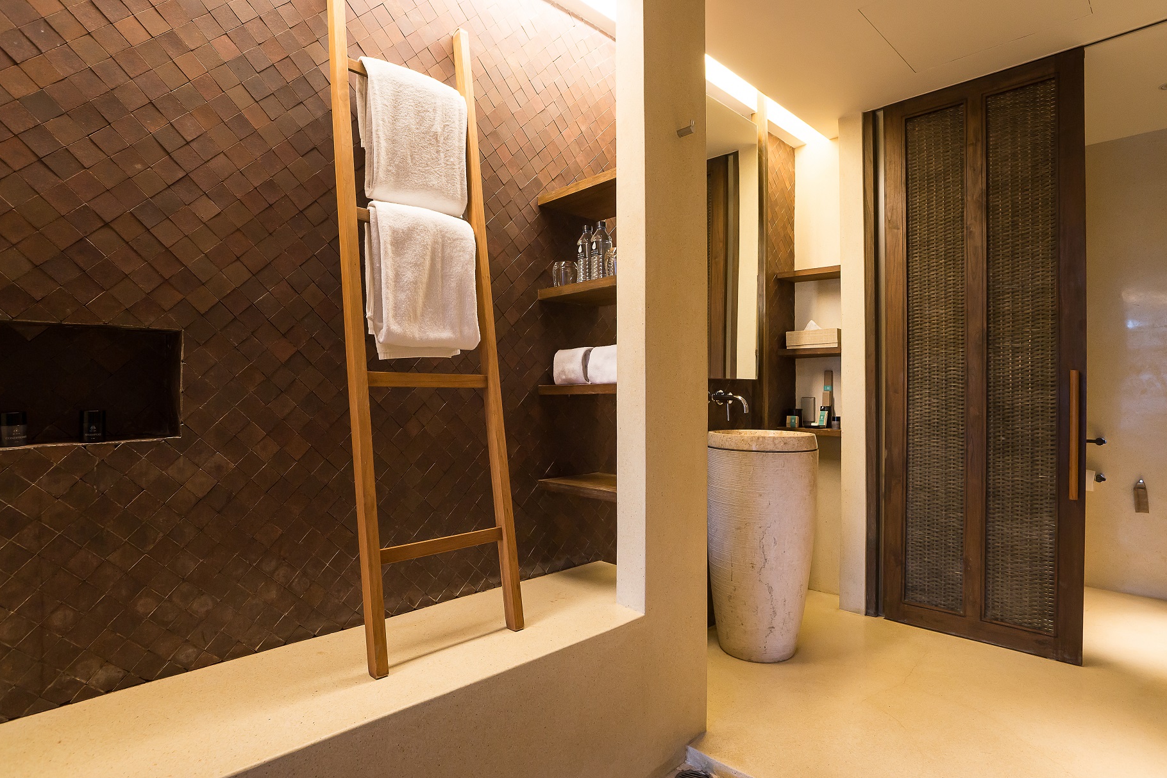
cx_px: 610
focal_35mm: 18
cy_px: 386
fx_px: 583
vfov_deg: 67.4
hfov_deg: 90.0
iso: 400
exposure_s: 1/5
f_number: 6.3
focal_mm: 16
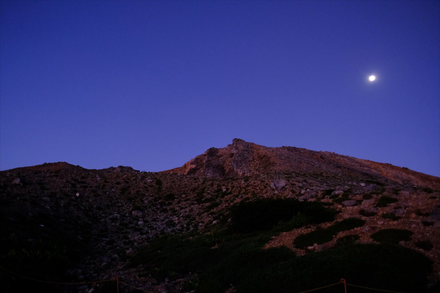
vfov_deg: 53.1
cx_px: 220
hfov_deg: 73.7
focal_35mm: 24
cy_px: 146
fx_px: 293
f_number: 1.4
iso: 2500
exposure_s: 1/20
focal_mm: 16
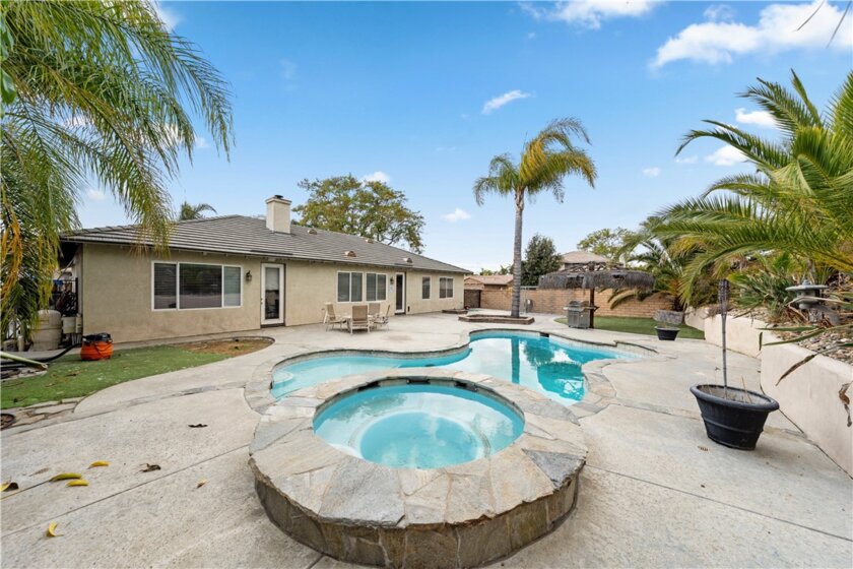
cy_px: 284
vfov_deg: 90.0
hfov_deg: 112.6
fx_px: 284
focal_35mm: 12
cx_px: 426
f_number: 9
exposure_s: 1/30
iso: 160
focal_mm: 12
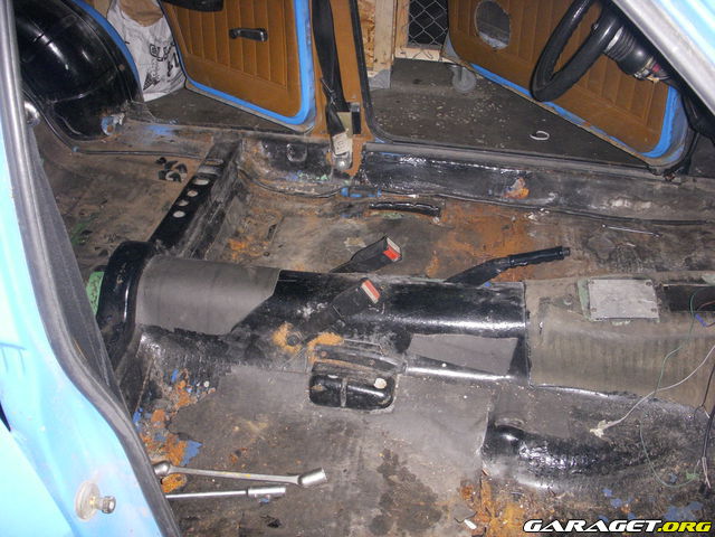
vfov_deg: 37.7
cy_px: 268
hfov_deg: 49.0
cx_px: 358
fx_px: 785
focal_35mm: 38
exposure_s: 1/125
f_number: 3.3
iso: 400
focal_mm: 6.3
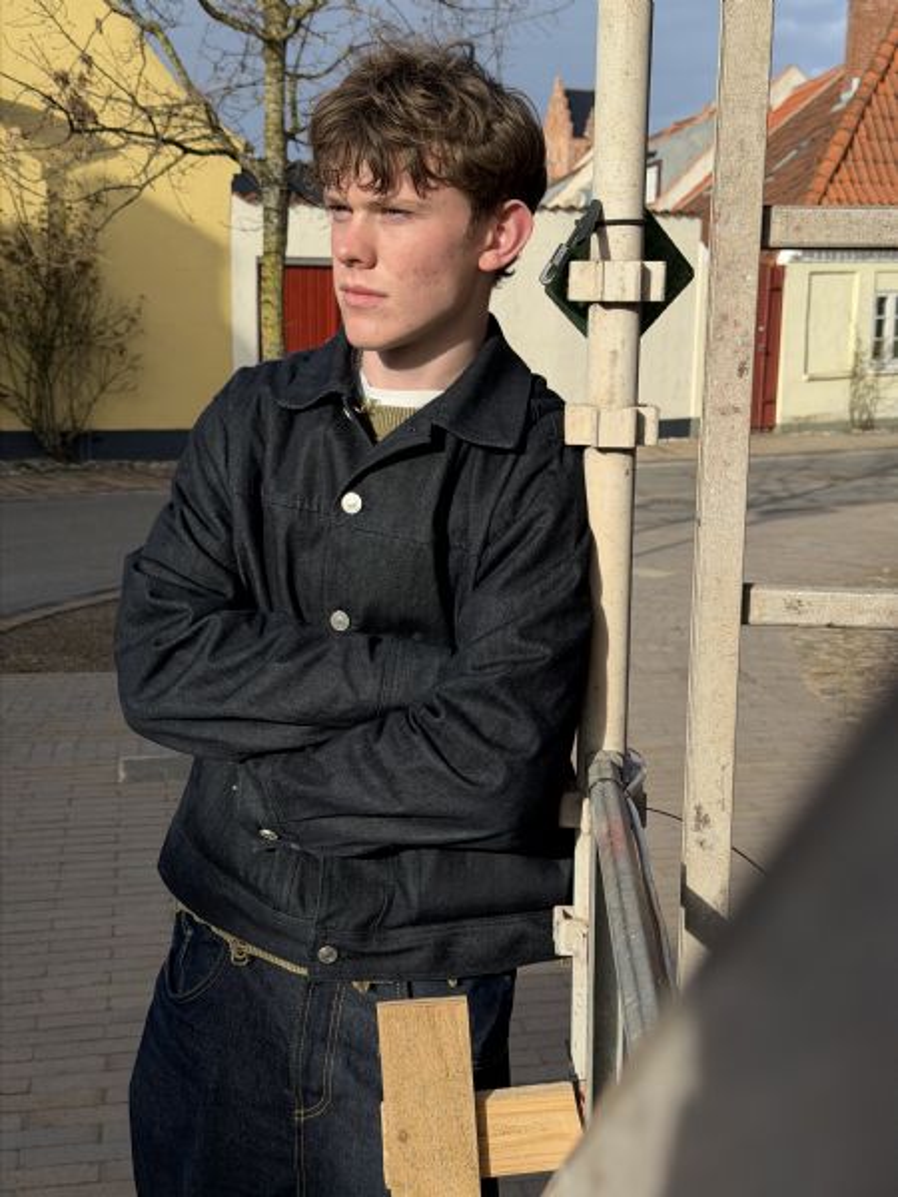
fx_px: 1660
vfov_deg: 39.7
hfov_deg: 30.3
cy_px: 598
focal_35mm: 48
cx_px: 449
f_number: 1.78
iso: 64
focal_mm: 6.76
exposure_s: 1/5208
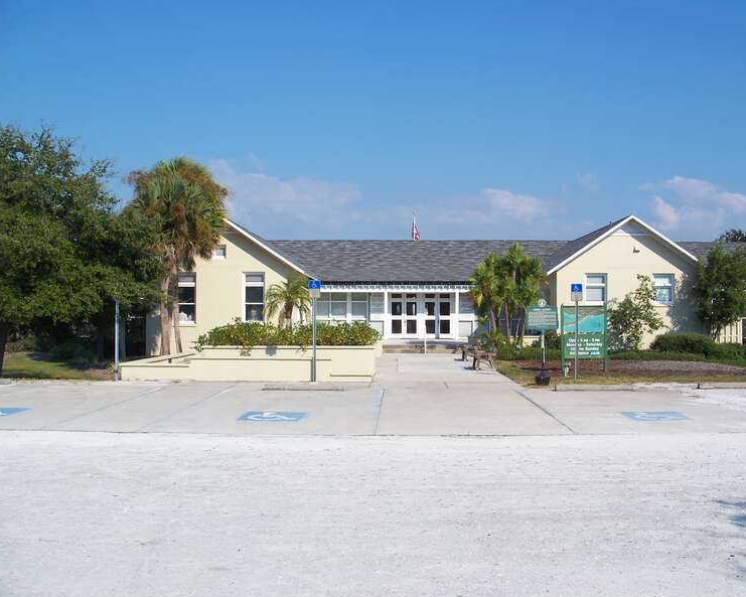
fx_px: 861
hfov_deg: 46.8
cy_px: 300
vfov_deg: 38.2
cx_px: 397
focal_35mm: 39
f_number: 4
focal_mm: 7.8
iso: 64
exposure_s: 1/640
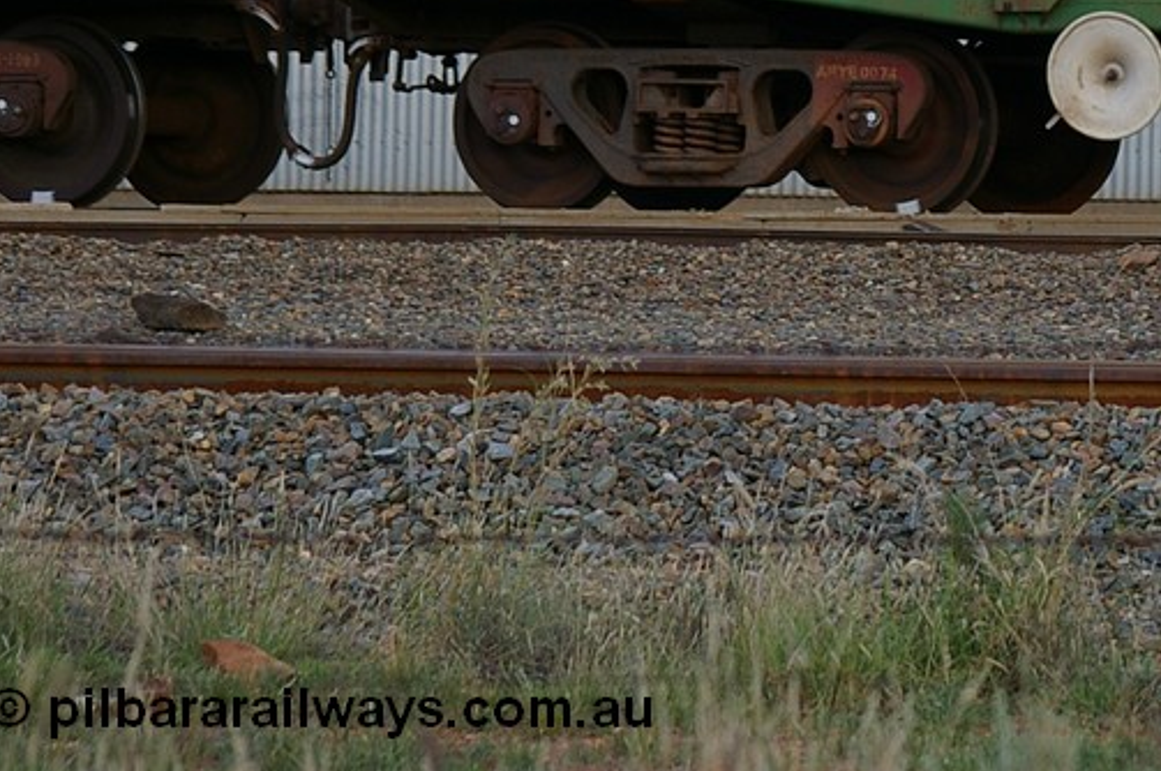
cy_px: -202
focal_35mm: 355
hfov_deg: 5.8
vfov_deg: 3.8
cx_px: 1459
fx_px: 11443
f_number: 4.5
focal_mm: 93
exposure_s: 1/180
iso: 200
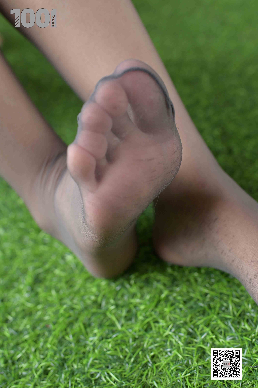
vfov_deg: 54.4
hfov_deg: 37.9
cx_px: 129
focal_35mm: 35
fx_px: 376
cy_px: 194
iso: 320
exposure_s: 1/320
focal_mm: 35
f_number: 3.5
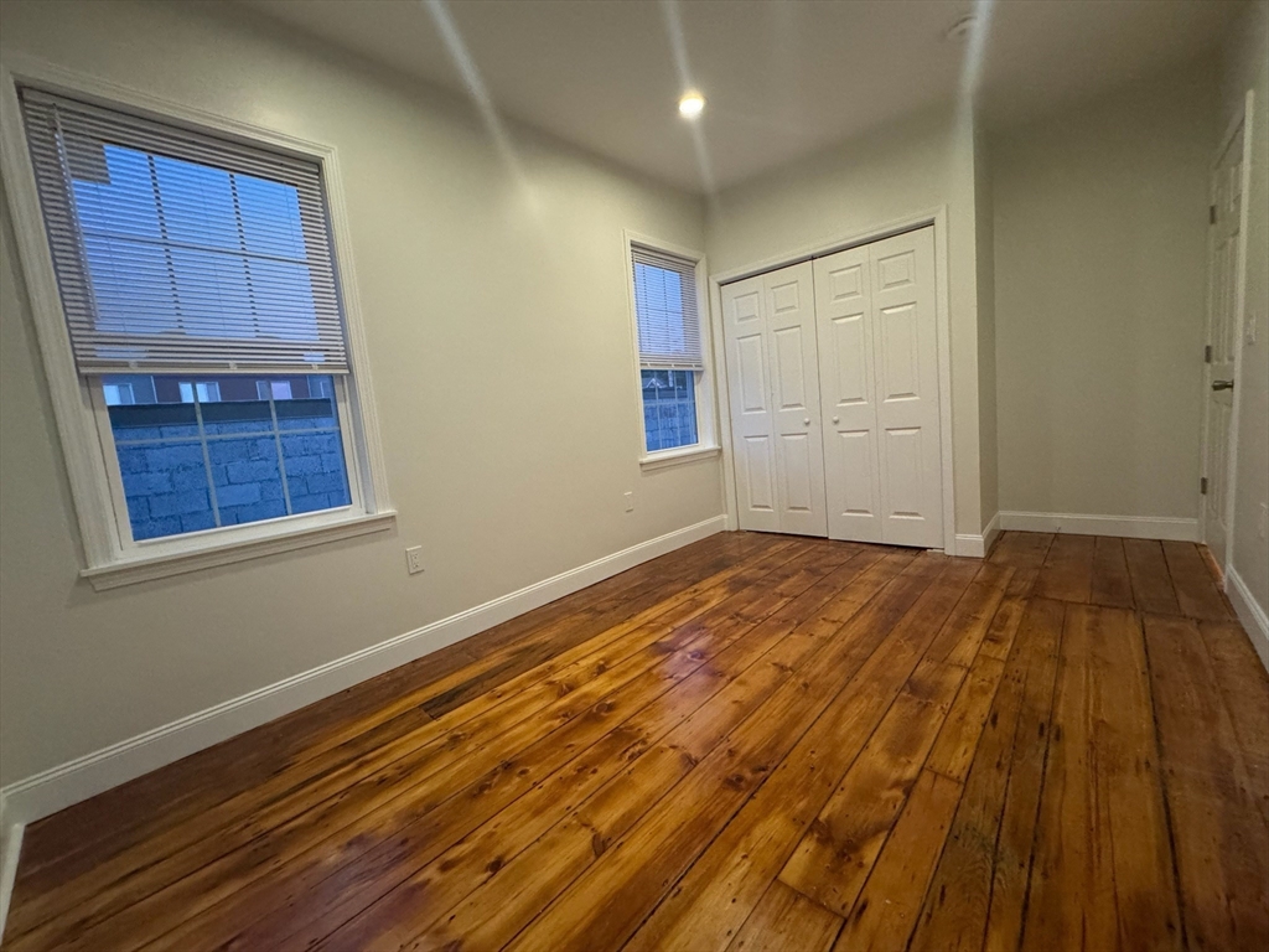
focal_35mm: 14
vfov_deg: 85.7
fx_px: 513
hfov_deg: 102.1
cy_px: 476
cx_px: 634
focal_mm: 2.22
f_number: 2.2
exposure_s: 1/60
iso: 800
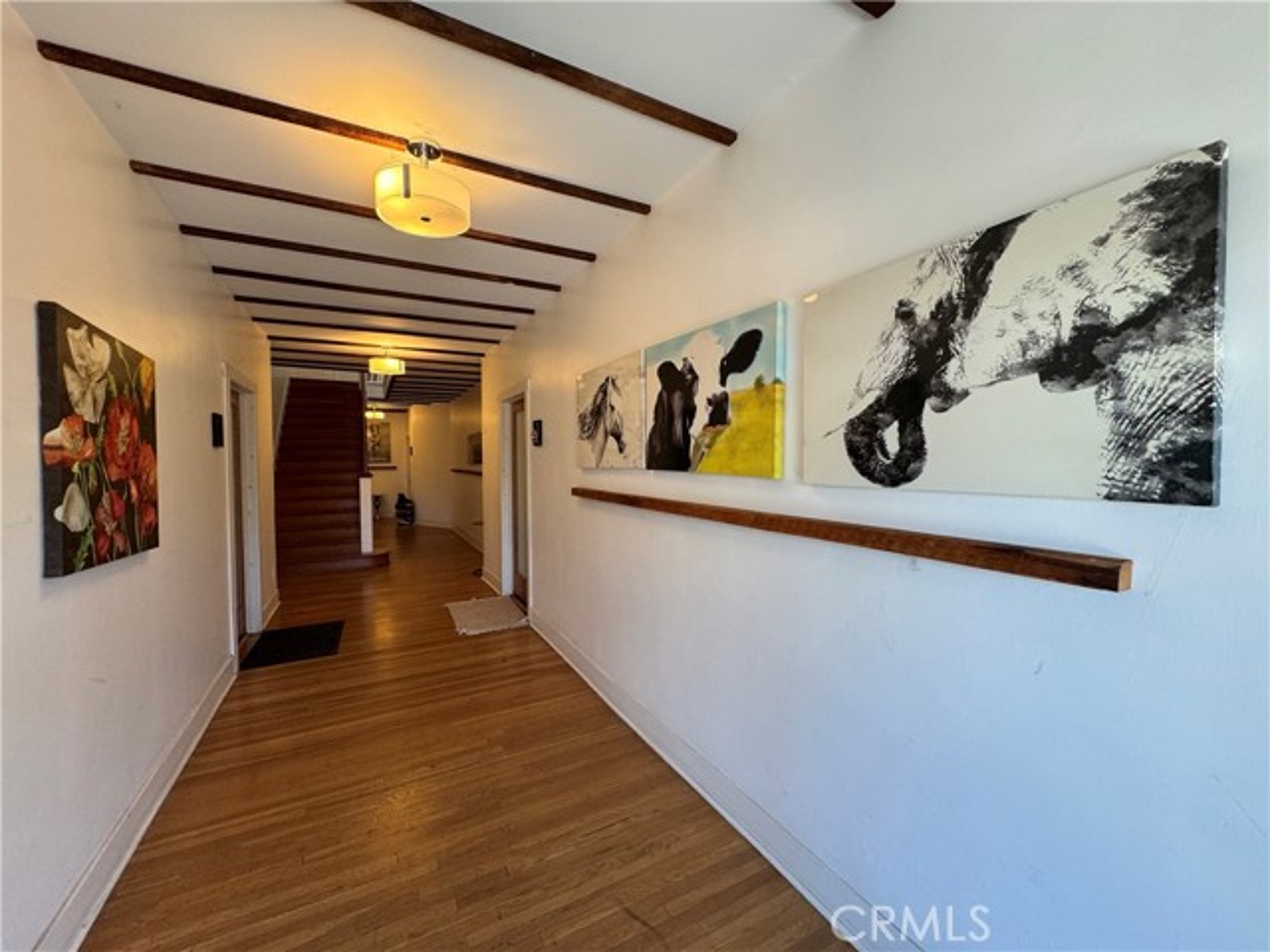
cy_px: 476
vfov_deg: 85.7
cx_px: 635
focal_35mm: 14
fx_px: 514
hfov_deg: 102.1
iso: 200
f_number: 2.2
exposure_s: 1/120
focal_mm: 2.22
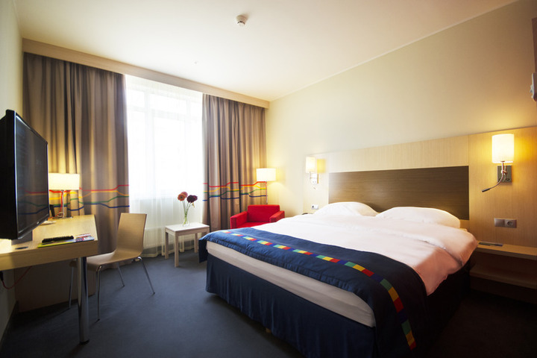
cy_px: 179
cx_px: 268
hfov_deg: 100.4
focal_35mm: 15
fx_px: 224
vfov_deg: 77.3
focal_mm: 10
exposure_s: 1/60
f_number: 5
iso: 320
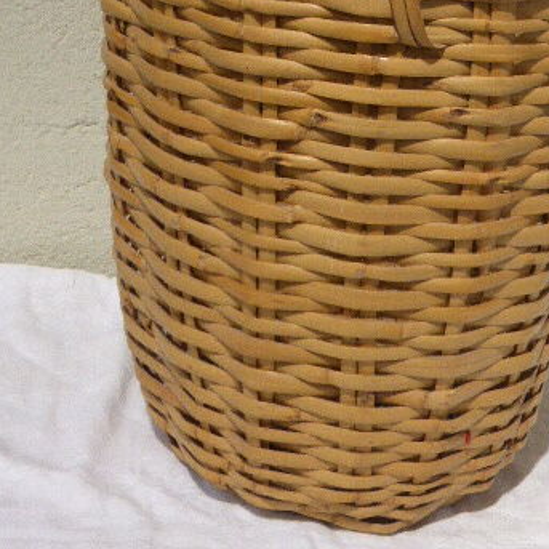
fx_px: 1687
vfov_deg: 18.3
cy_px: 88
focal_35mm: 94
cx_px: 371
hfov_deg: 18.4
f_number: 4.6
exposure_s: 1/250
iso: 500
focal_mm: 9.7
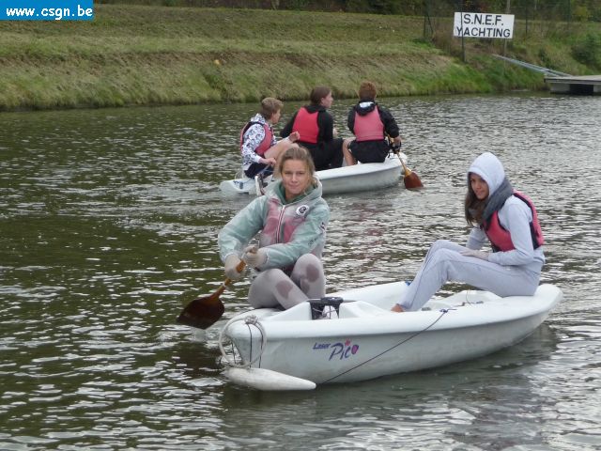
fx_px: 2257
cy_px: 226
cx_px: 300
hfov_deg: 15.2
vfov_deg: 11.4
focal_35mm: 130
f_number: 4.7
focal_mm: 16.3
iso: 200
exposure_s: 1/160
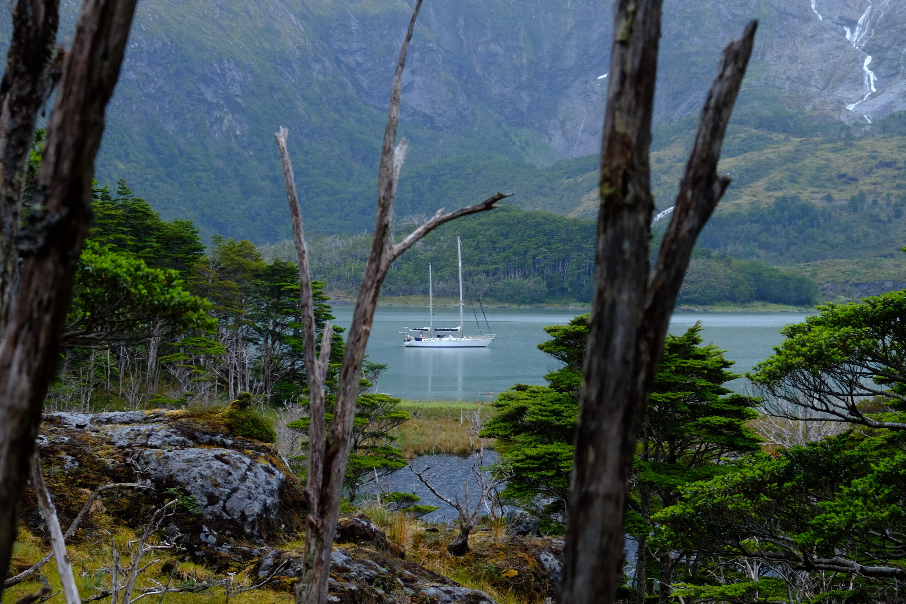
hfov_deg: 24.5
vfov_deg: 16.5
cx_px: 453
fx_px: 2089
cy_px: 302
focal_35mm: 83
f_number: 8
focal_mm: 55
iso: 1250
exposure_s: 1/180
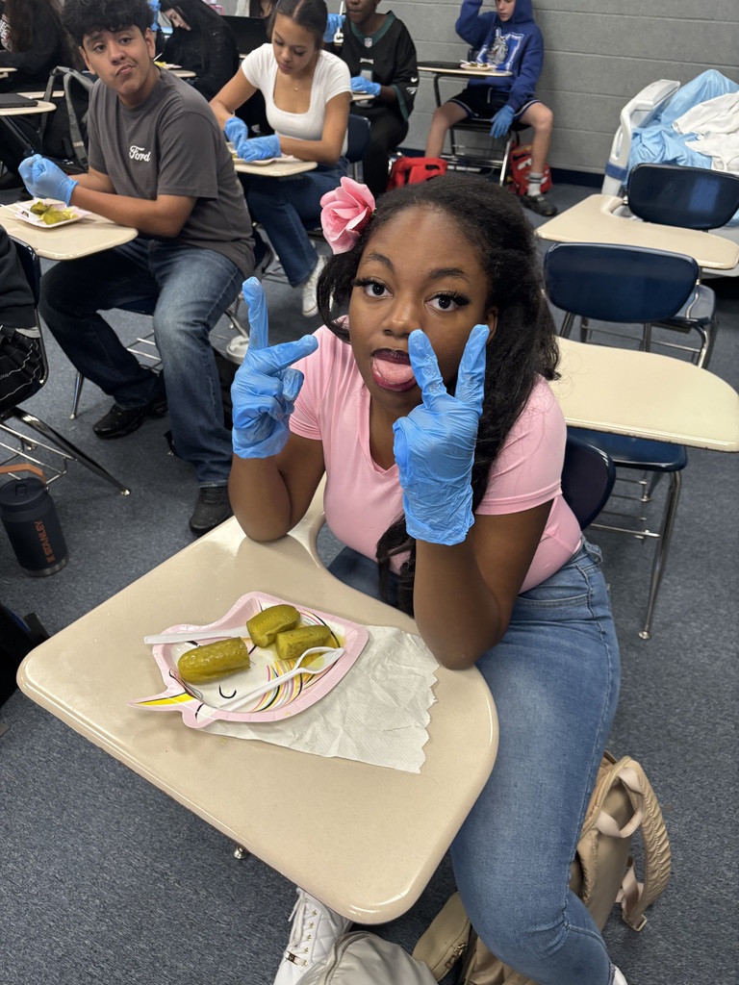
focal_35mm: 26
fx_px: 740
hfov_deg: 53.1
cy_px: 492
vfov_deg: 67.3
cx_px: 370
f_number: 1.6
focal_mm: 5.96
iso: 125
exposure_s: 1/60
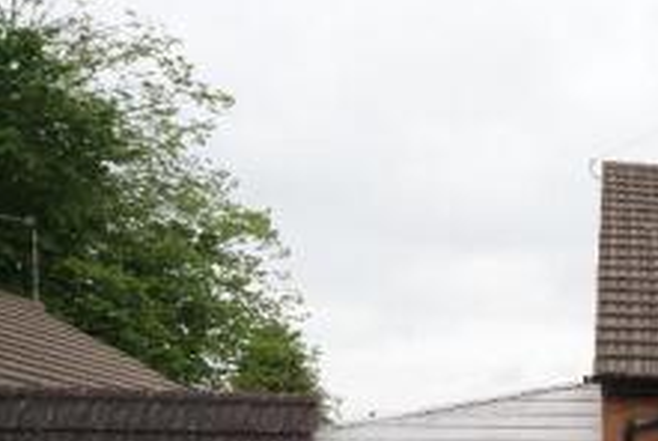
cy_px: 523
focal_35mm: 75
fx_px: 1381
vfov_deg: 17.3
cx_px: 921
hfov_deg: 22.9
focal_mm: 17
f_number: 10
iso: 100
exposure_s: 1/60
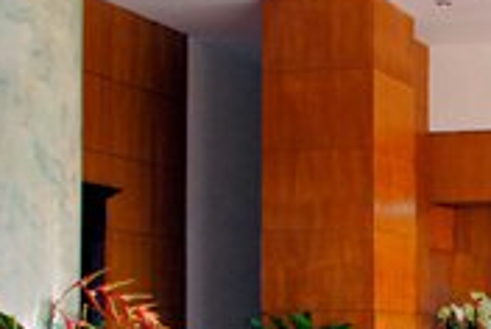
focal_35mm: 98
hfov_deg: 18.0
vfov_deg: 13.9
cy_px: 287
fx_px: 1339
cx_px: 787
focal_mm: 18
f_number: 7.1
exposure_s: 1/15
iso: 200
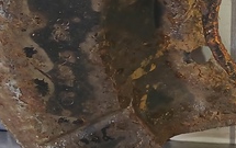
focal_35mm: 136
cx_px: 277
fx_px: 876
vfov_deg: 9.7
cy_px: 35
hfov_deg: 14.9
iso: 160
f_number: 1.8
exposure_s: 1/50
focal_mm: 4
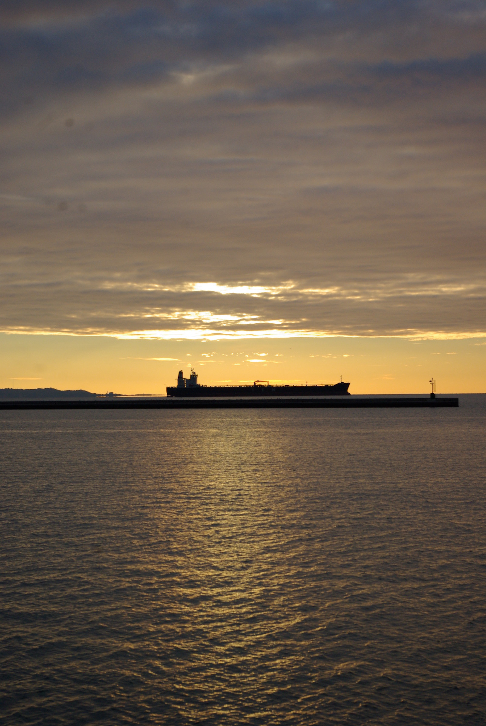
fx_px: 1666
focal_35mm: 82
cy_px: 363
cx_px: 243
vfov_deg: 24.6
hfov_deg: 16.6
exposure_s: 1/750
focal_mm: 55
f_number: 8
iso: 400
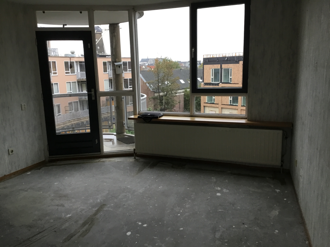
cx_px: 165
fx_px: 296
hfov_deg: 58.4
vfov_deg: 45.4
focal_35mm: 31
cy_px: 124
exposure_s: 1/33
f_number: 2.4
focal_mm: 3.3
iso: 50
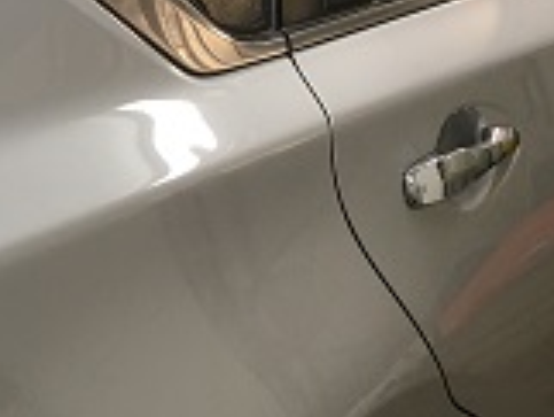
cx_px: 117
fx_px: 1329
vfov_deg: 17.7
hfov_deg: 23.2
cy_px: 129
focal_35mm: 83
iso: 40
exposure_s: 1/30
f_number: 2.2
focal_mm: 4.15
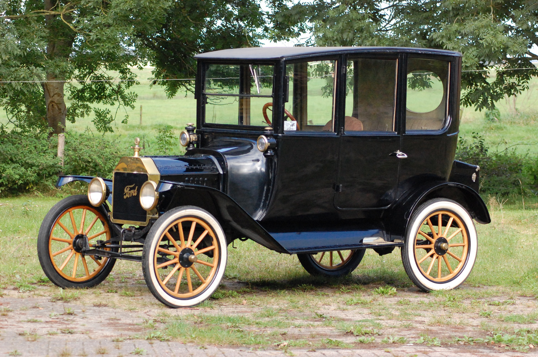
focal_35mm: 138
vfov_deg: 9.9
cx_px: 269
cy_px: 178
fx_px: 2061
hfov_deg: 14.9
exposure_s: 1/640
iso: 1600
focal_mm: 92
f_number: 6.3
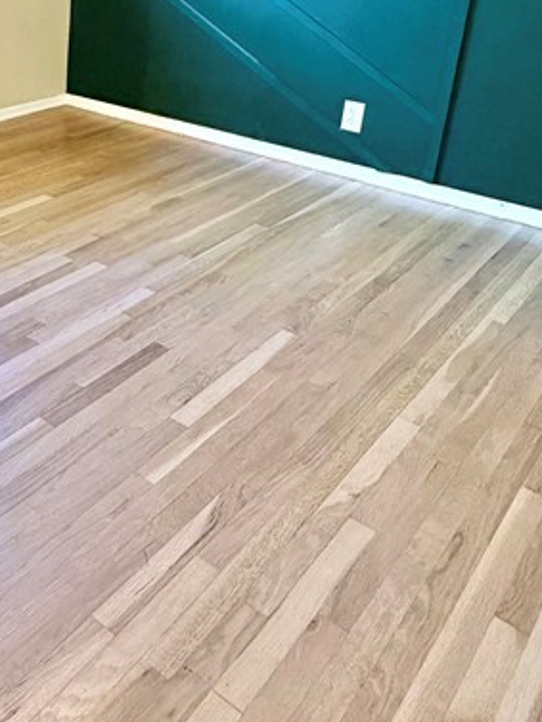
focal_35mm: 38
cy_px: 165
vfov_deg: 46.8
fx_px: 793
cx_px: -29
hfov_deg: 33.7
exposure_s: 1/60
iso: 320
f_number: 2.2
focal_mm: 2.22
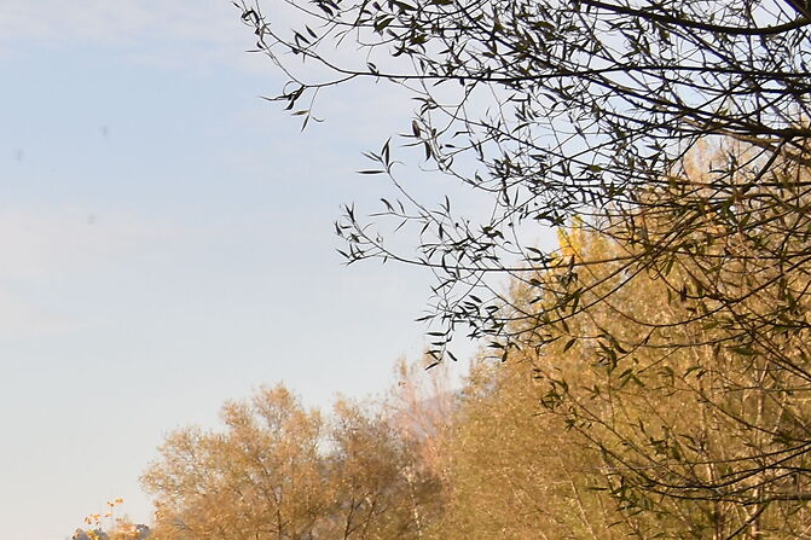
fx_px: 4229
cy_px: 948
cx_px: -608
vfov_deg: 7.1
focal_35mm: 188
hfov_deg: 10.4
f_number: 7.1
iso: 100
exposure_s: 1/100
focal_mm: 35
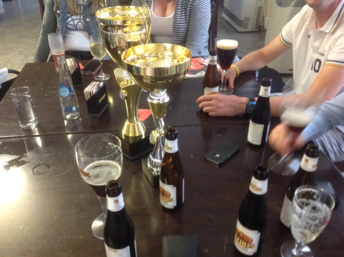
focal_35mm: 35
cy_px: 128
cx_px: 172
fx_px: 347
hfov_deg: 52.7
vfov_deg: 40.6
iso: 320
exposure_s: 1/15
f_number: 2.4
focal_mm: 4.28
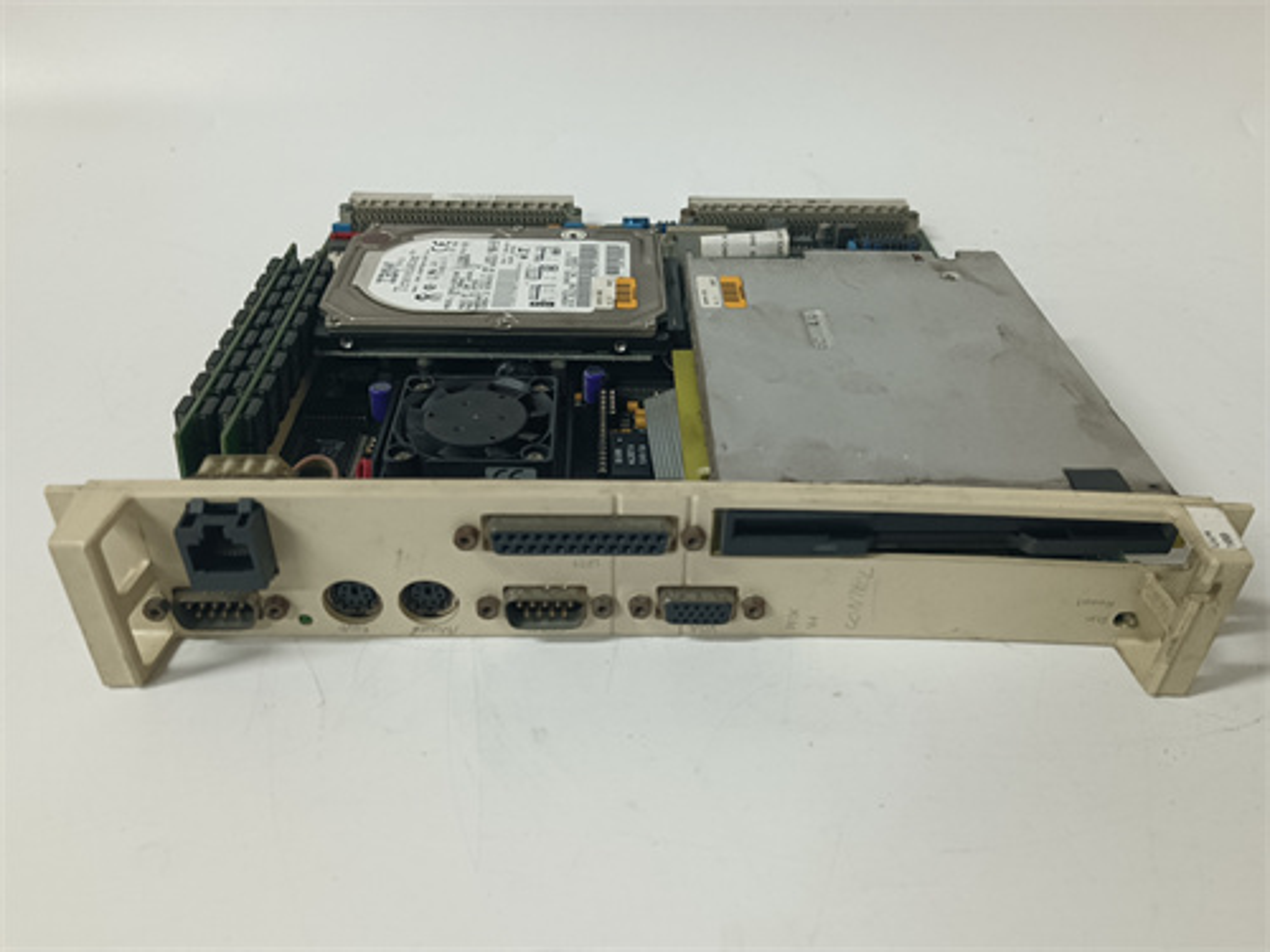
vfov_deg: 51.4
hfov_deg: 65.3
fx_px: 991
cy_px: 476
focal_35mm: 27
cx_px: 635
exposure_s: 1/50
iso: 793
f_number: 1.9
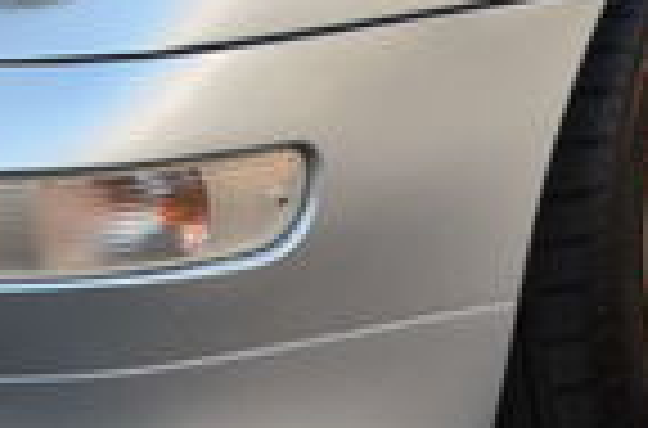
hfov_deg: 7.4
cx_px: 346
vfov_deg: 4.9
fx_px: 5017
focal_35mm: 280
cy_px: 9
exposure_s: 1/60
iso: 360
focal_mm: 35
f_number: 10
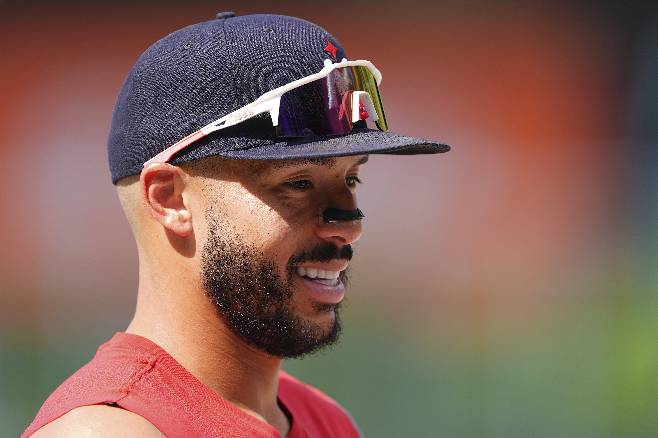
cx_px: 329
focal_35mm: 600
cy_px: 219
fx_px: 10966
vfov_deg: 2.3
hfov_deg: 3.4
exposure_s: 1/800
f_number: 4
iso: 200
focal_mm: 600
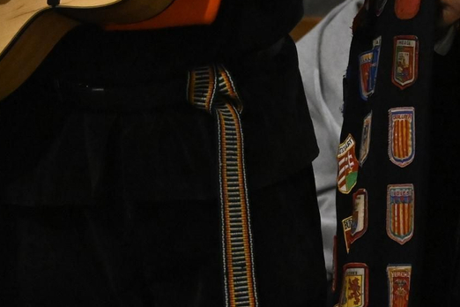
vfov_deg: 3.0
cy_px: -154
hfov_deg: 4.5
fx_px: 5877
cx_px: 428
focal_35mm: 460
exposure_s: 1/160
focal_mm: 100
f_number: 5
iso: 6400
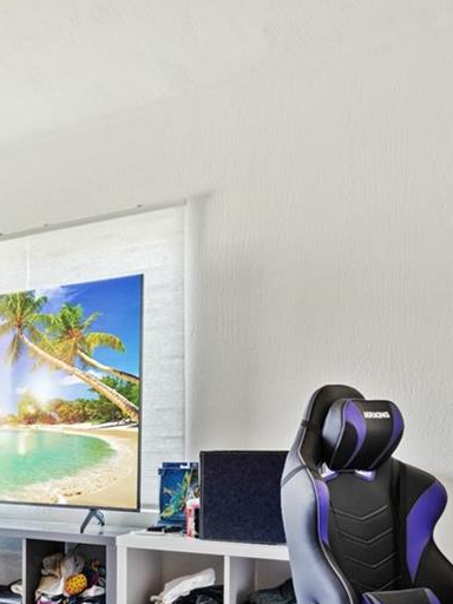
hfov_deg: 26.6
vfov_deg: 42.8
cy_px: 481
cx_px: -195
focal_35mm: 42
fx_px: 733
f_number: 8
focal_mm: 14
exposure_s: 1/1.67
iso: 200
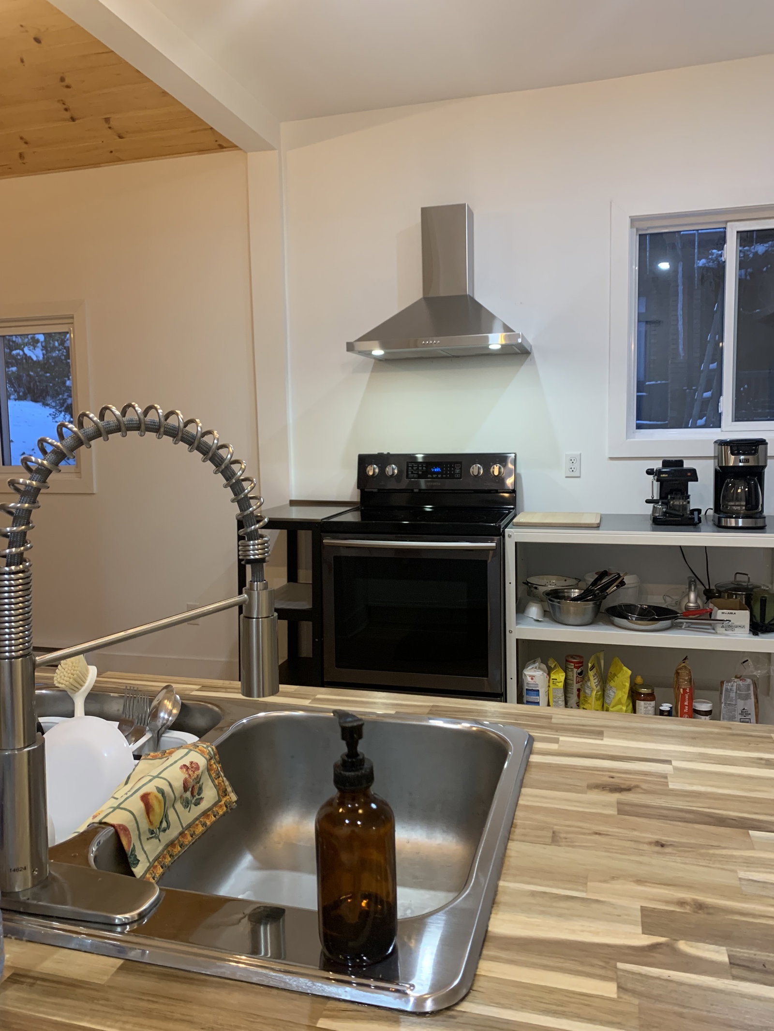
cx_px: 387
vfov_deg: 67.3
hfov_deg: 53.1
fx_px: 775
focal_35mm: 26
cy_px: 516
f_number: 1.8
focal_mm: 4.25
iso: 160
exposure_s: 1/60
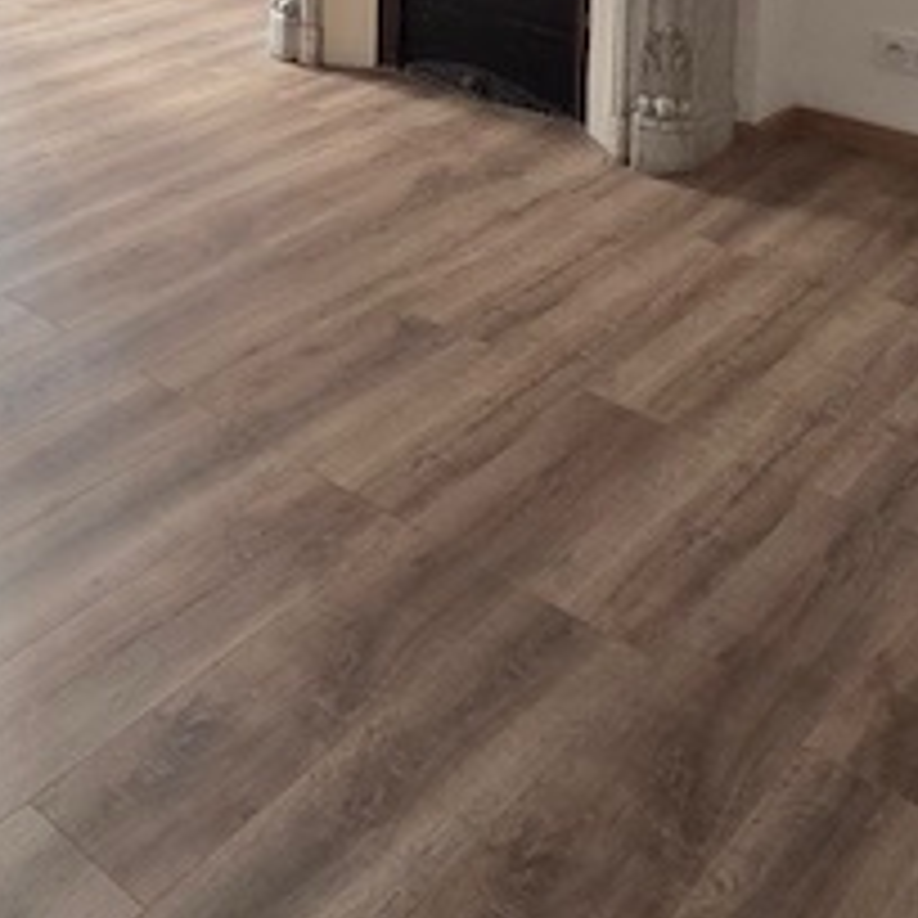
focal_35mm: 45
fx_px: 1350
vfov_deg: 29.9
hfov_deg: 35.5
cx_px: 108
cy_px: -279
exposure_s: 1/100
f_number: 2.2
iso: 200
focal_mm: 2.2
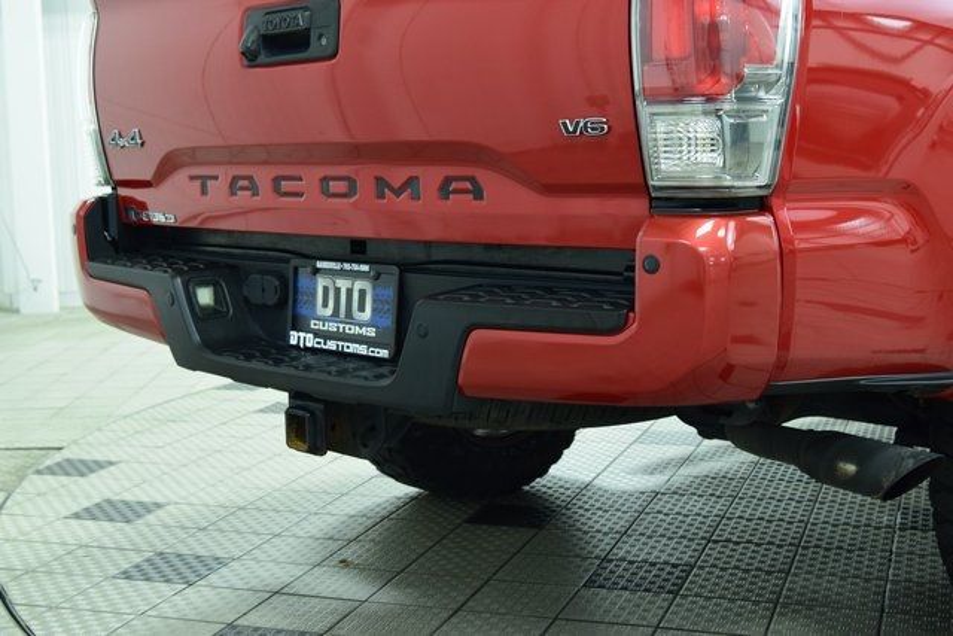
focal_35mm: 54
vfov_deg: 25.1
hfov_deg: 36.9
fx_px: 1430
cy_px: 318
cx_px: 476
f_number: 6.3
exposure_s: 1/15
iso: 1000
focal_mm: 36
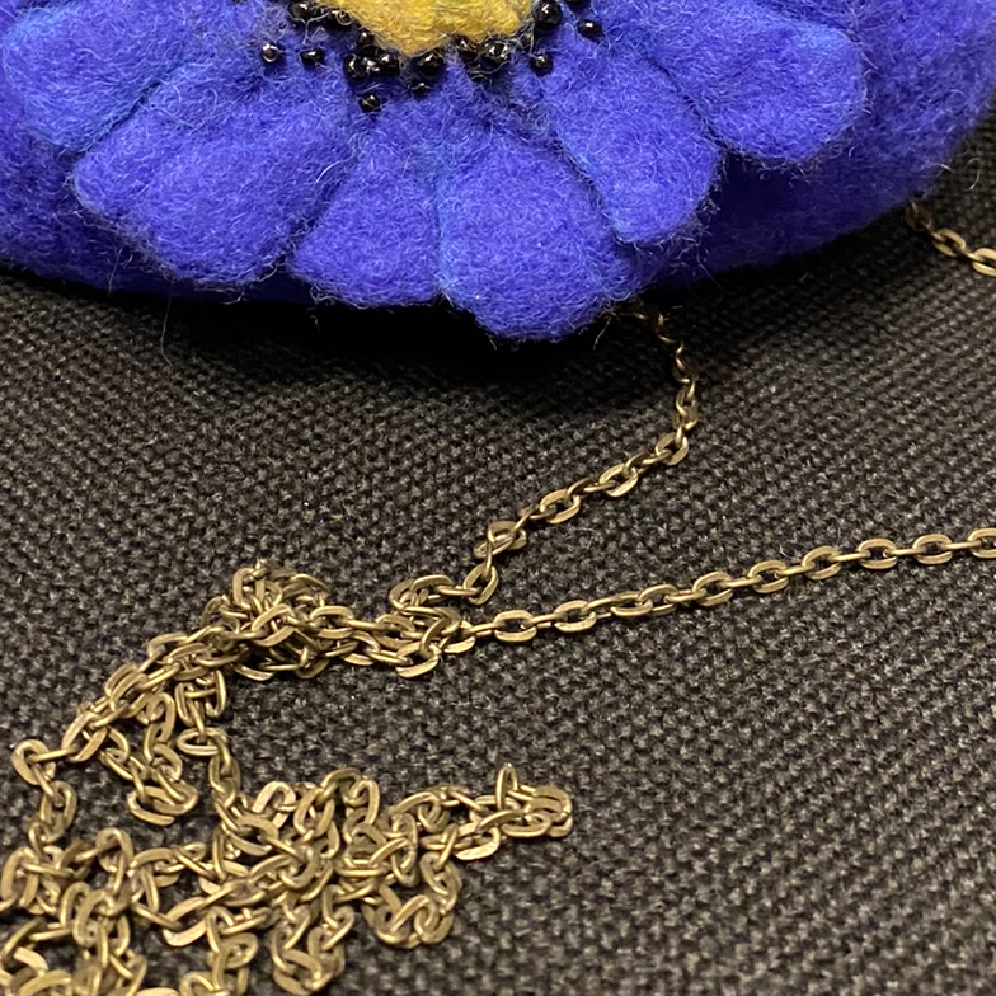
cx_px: 456
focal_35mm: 60
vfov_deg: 27.1
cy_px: 20
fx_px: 1953
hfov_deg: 28.6
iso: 500
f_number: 1.8
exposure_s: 1/25
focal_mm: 4.25
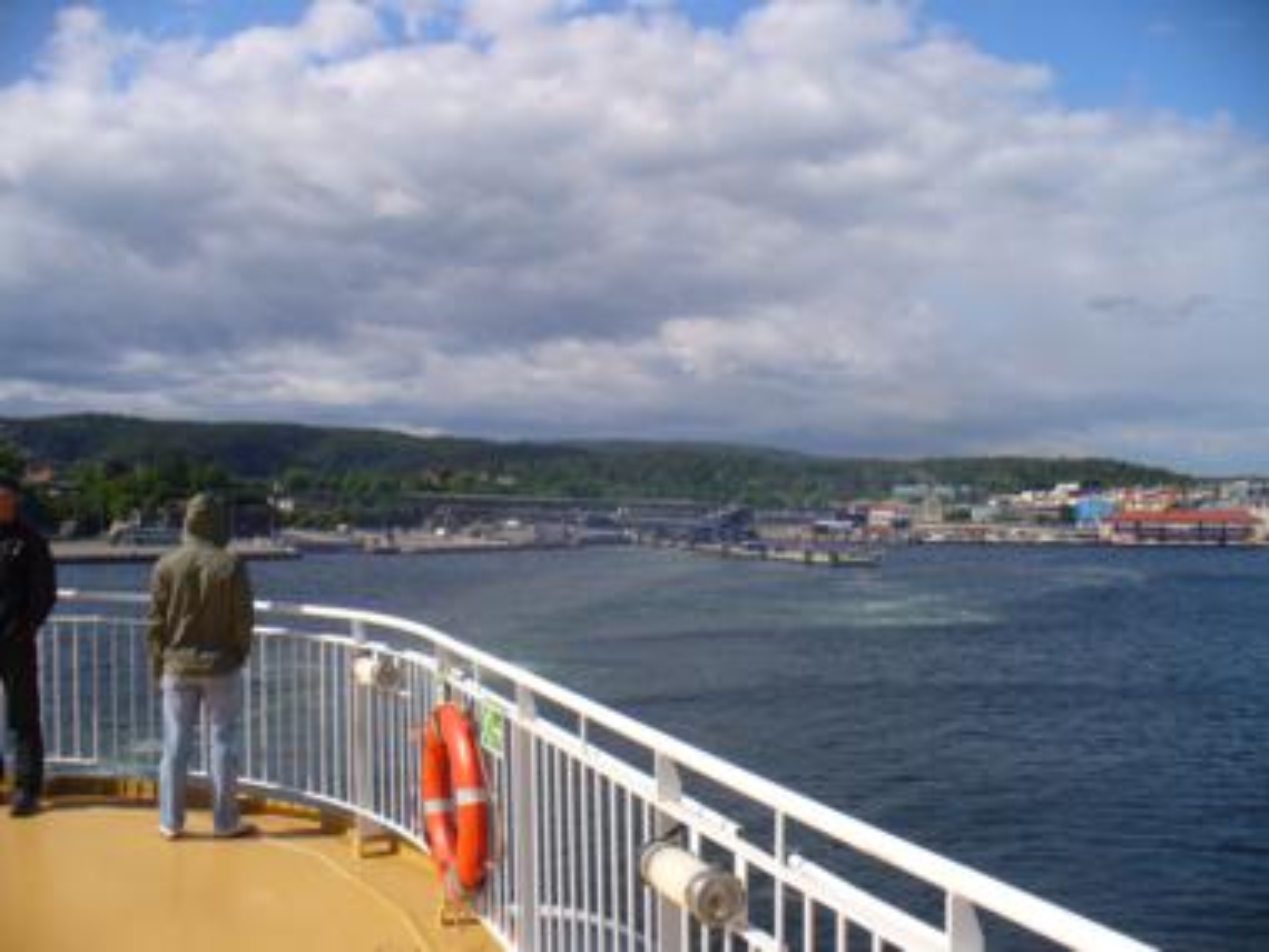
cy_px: 476
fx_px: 1356
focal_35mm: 37
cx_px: 634
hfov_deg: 50.1
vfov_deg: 38.7
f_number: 5.6
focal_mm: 6.1
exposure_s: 1/400
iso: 64
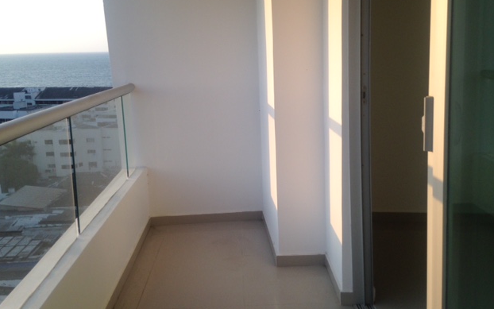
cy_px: 128
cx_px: 249
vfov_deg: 35.3
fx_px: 485
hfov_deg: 54.0
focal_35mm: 36
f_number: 2.4
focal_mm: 4.12
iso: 50
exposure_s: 1/488
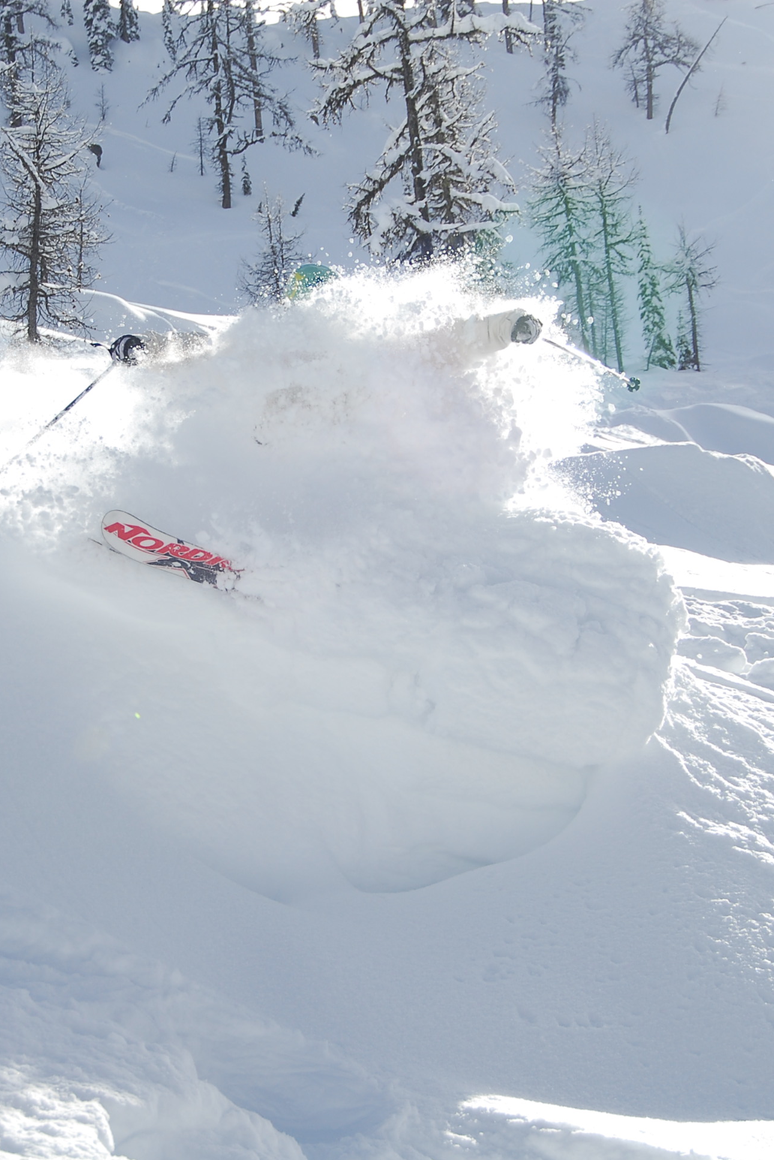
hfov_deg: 17.3
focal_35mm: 79
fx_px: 2539
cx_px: 290
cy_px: 579
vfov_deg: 25.8
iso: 200
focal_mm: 35
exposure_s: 1/1250
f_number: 5
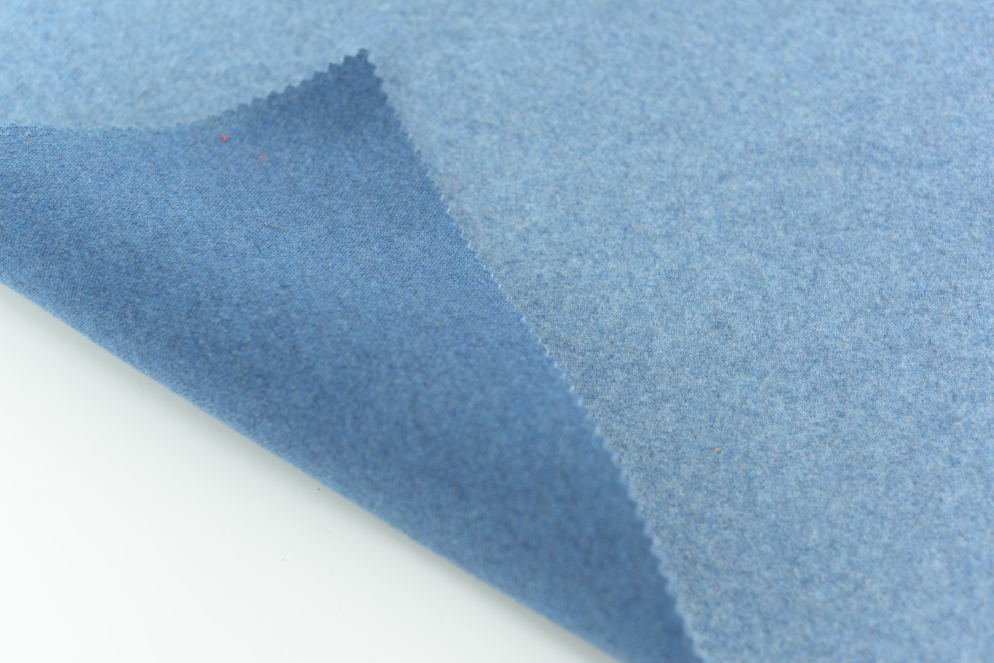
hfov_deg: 39.6
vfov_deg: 27.0
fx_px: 1381
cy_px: 332
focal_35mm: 50
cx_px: 497
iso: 100
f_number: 3.5
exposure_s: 1/80
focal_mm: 50
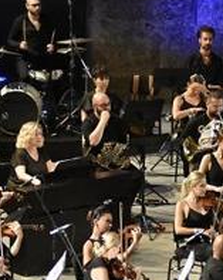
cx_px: 410
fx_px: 2911
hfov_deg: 4.3
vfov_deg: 5.5
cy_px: 223
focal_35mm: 352
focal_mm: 80
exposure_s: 1/400
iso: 2500
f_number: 2.8
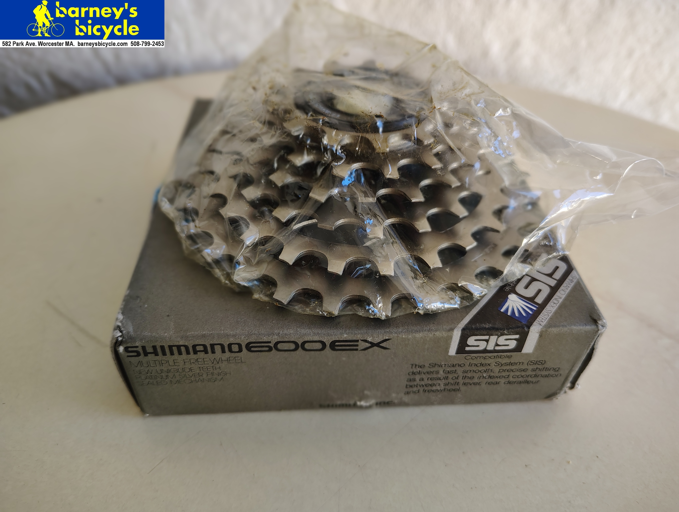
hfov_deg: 71.5
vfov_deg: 56.9
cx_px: 340
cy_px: 256
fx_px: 471
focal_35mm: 24
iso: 209
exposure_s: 1/120
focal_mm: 5.56
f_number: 1.8
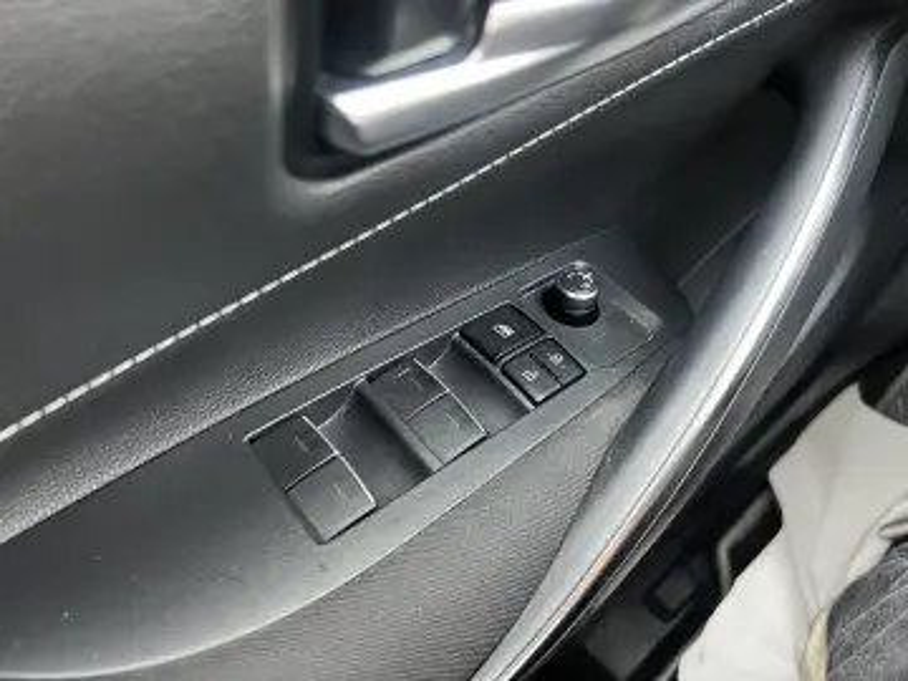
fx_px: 682
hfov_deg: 67.3
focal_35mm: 26
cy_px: 340
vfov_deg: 53.1
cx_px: 454
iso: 500
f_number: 1.5
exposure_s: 1/60
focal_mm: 5.7
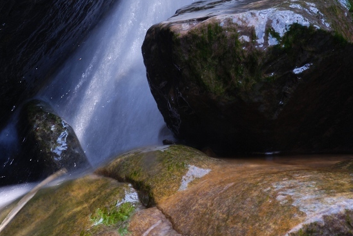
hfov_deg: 16.9
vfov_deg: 11.4
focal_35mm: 121
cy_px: 70
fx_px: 1185
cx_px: 133
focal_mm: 55
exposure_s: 1/1.6
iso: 100
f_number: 22
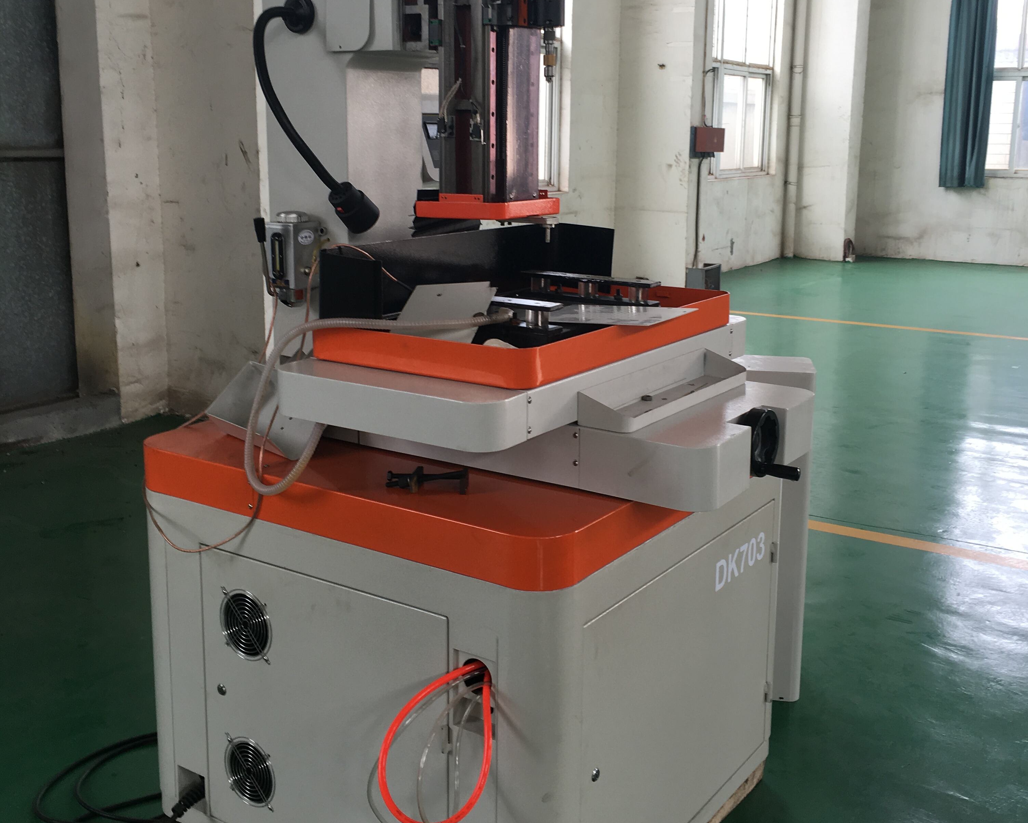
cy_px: 342
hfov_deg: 47.9
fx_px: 1156
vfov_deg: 39.0
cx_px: 517
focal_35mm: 38
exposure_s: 1/50
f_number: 2.2
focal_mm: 4.15
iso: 25
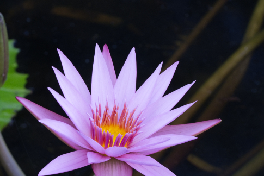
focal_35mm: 443
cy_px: 122
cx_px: 82
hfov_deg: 4.6
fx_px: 3250
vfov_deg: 3.1
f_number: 8
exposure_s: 1/30
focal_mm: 140
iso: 1000
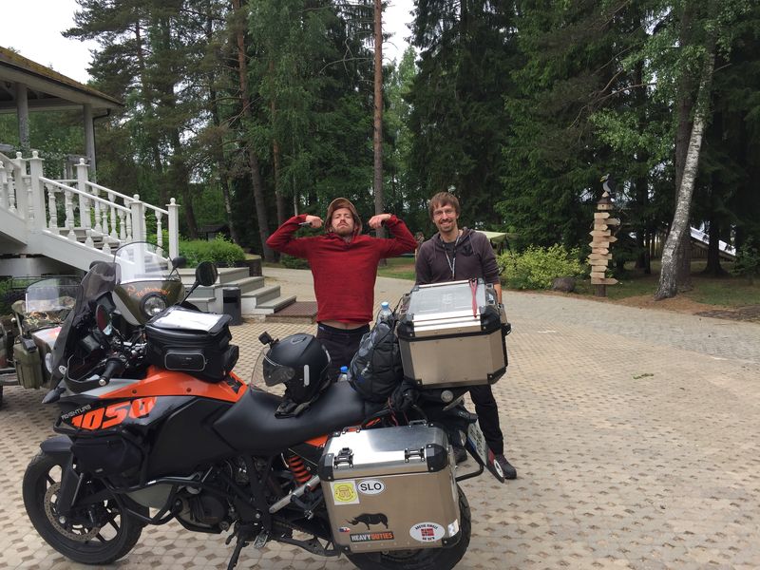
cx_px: 380
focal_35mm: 29
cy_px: 285
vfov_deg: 48.2
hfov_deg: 61.7
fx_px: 637
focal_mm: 4.15
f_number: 2.2
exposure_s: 1/460
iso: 32
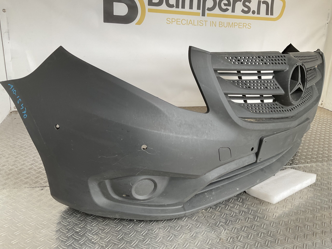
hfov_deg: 61.7
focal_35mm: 29
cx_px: 166
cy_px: 124
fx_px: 278
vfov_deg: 48.2
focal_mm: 3
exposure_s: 1/100
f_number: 1.8
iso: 25
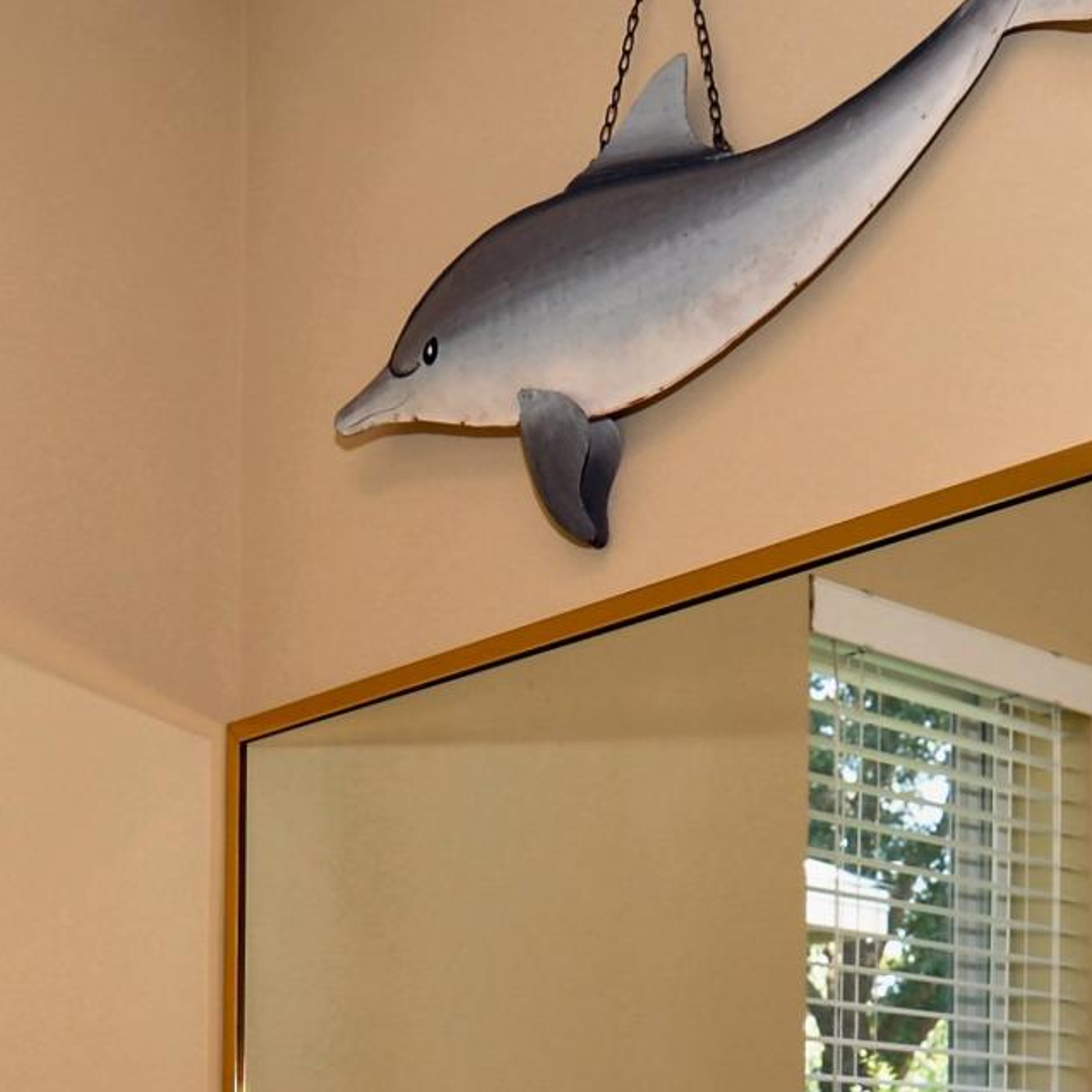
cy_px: 1217
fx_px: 1999
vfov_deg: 27.8
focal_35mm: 56
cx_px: 598
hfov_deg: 30.5
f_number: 4
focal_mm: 14
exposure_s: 1/60
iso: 220
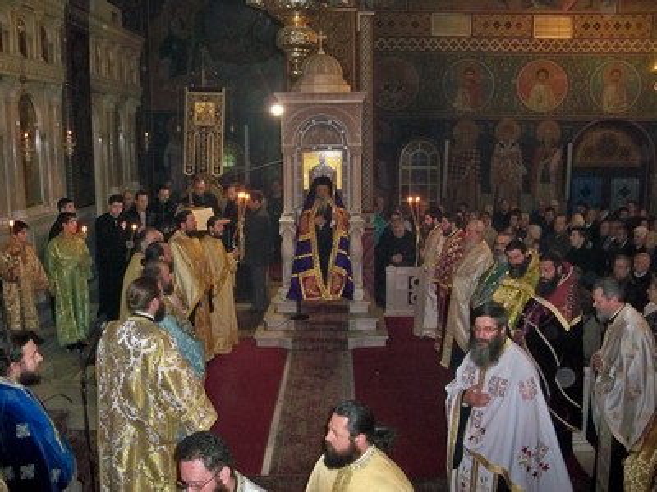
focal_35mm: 35
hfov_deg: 52.6
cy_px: 246
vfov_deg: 40.7
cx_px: 328
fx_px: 664
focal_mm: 6.2
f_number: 3.5
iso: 200
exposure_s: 1/30
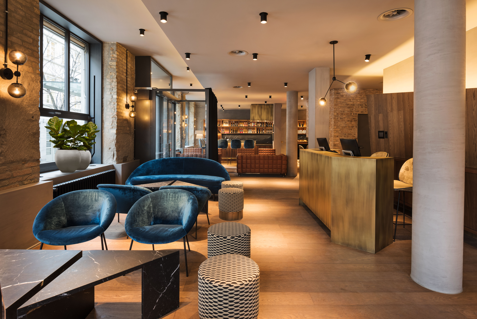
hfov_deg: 86.9
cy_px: 160
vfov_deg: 64.6
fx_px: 252
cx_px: 238
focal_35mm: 19
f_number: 11
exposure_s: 1
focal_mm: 19
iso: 250
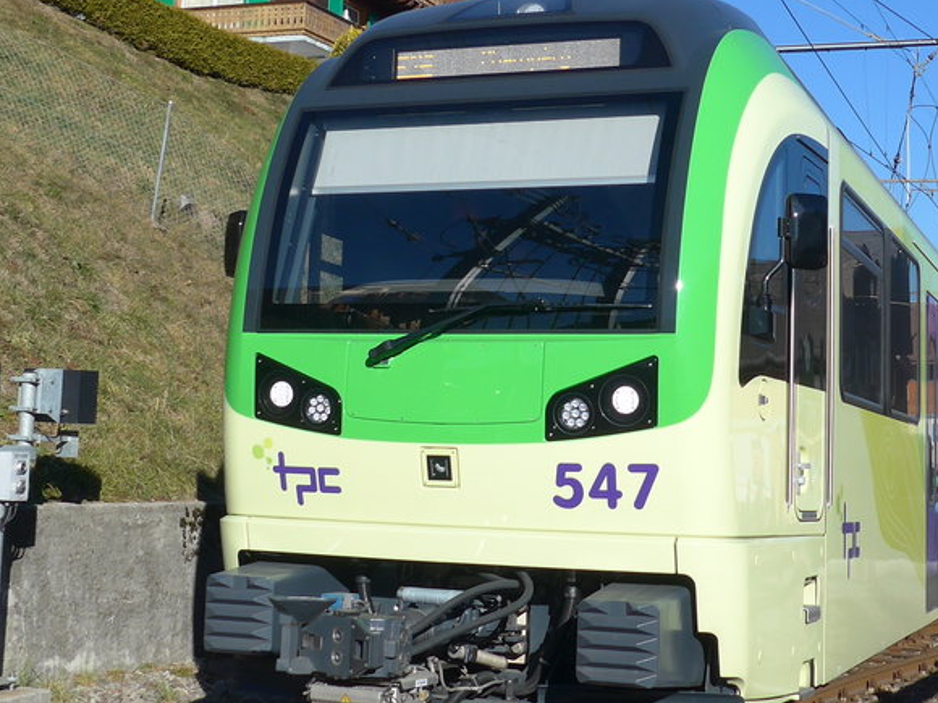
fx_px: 1626
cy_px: 244
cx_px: 479
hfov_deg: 32.2
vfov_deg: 24.3
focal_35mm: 60
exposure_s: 1/1600
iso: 80
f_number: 2.8
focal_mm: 6
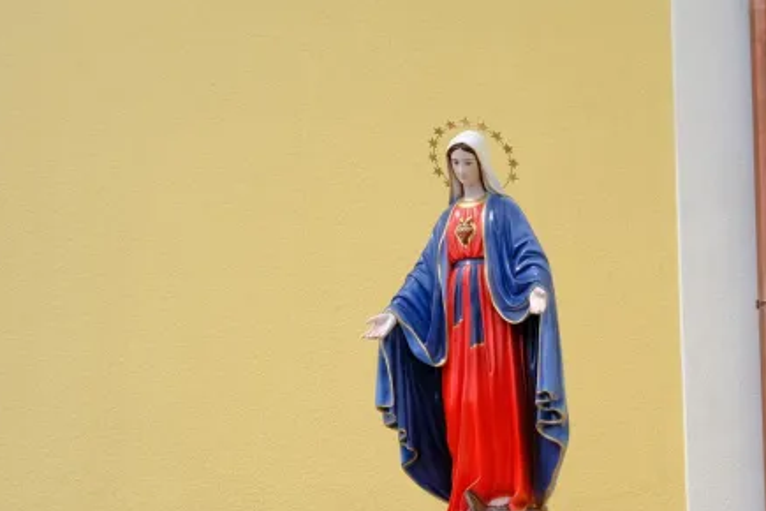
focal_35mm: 145
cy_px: 415
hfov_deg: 14.2
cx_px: 372
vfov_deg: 9.4
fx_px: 3085
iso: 200
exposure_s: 1/2000
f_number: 2.8
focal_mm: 55
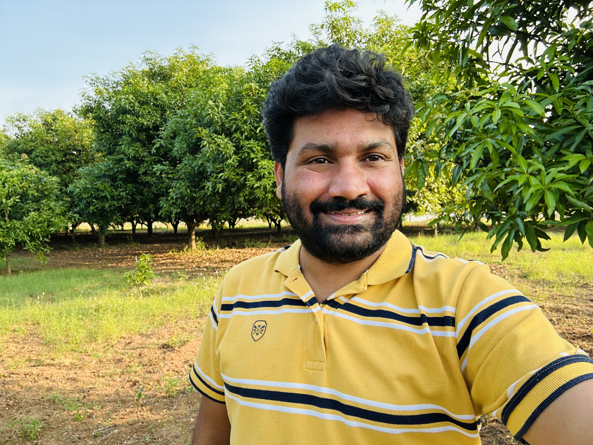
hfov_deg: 73.9
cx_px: 296
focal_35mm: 23
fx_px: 394
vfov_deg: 58.9
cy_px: 222
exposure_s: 1/134
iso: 40
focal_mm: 2.69
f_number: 1.9
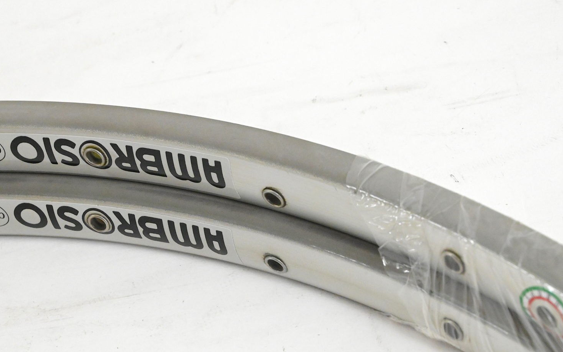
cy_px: 208
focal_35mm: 93
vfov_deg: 14.0
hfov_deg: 22.3
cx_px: 258
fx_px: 1427
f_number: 16
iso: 10000
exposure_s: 1/400
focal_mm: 70
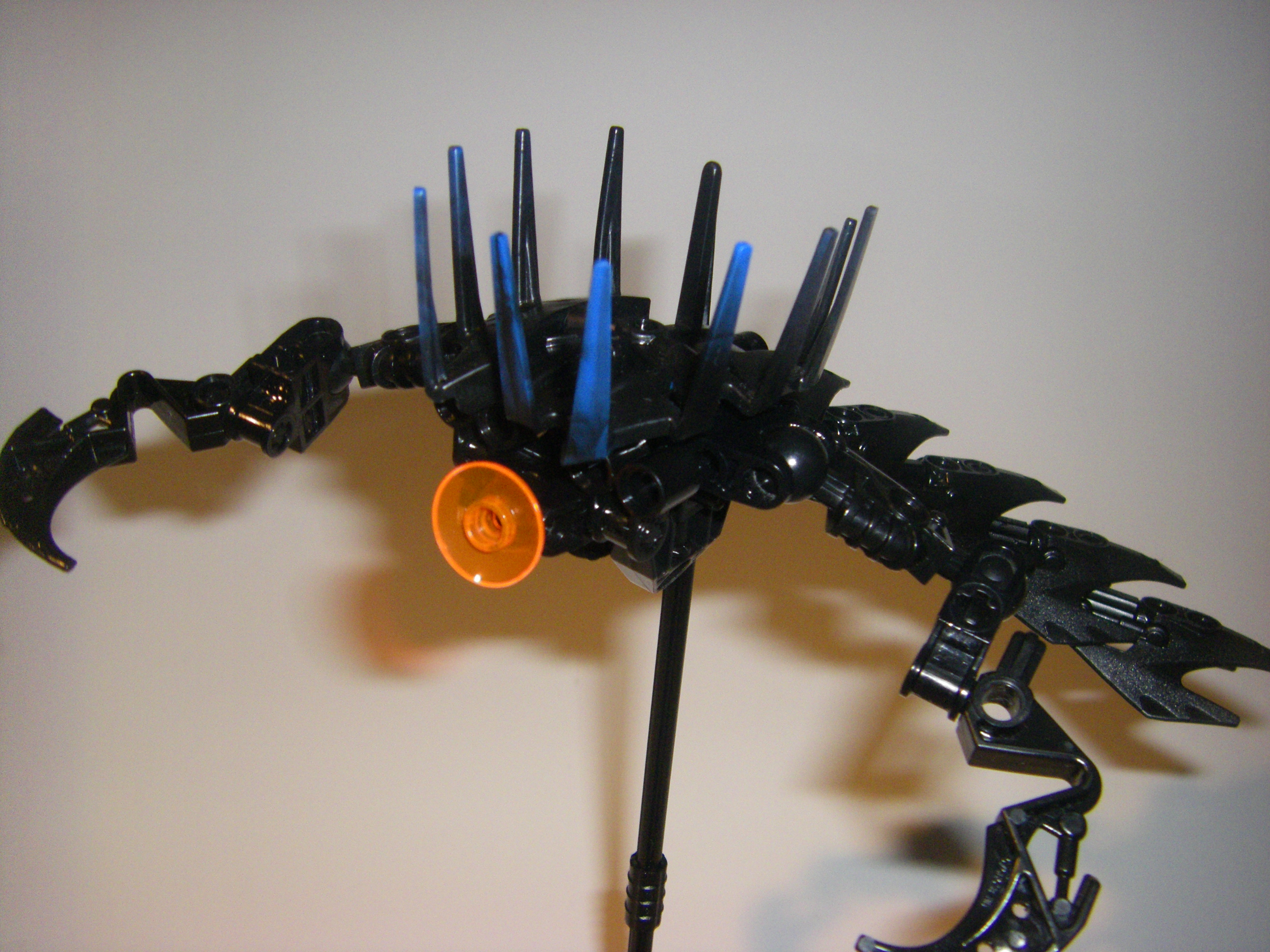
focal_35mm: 38
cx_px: 635
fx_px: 1394
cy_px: 476
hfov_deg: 49.0
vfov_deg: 37.7
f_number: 7
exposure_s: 1/50
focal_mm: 6.3
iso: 320
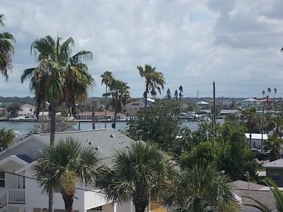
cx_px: 142
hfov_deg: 19.8
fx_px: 809
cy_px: 106
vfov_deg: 14.9
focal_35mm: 99
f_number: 14
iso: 80
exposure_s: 1/80
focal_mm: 17.6
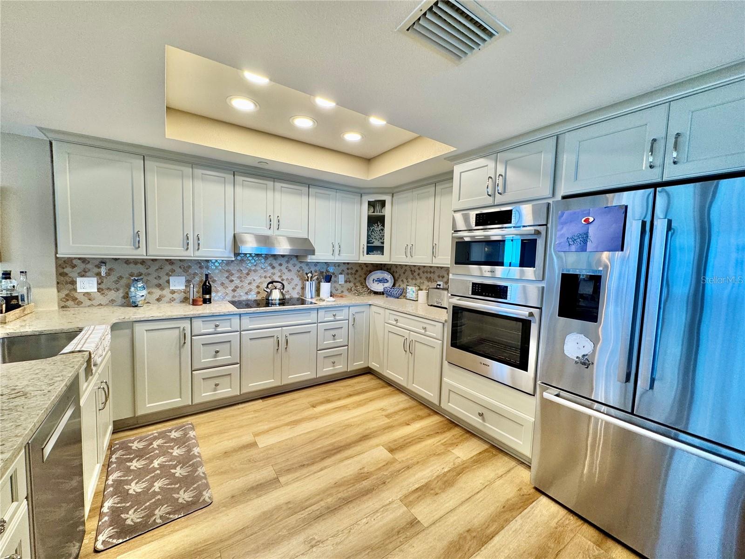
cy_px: 280
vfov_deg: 85.7
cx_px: 372
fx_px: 301
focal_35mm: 14
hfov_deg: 102.1
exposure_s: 1/120
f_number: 2.2
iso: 125
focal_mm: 2.22
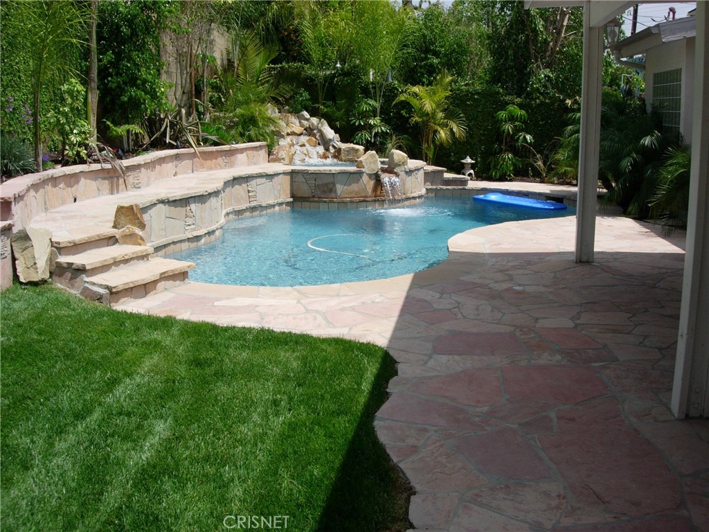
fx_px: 778
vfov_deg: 37.7
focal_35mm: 38
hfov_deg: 49.0
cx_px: 354
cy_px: 266
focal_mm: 7.8
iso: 64
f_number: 4.8
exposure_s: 1/724
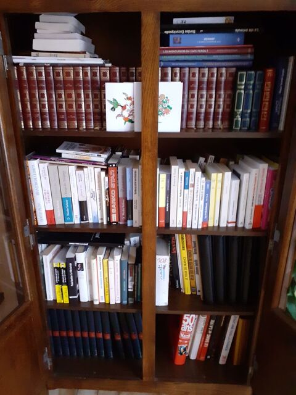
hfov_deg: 51.4
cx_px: 148
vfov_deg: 65.3
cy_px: 198
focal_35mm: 27
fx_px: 308
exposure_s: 1/20
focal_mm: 3.6
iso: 500
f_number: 1.9
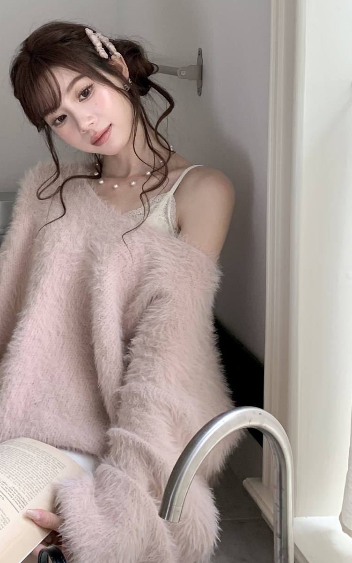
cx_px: -12
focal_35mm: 55
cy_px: 108
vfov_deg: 35.6
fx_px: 844
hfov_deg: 22.5
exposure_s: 1/79
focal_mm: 4.25
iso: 100
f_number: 1.8
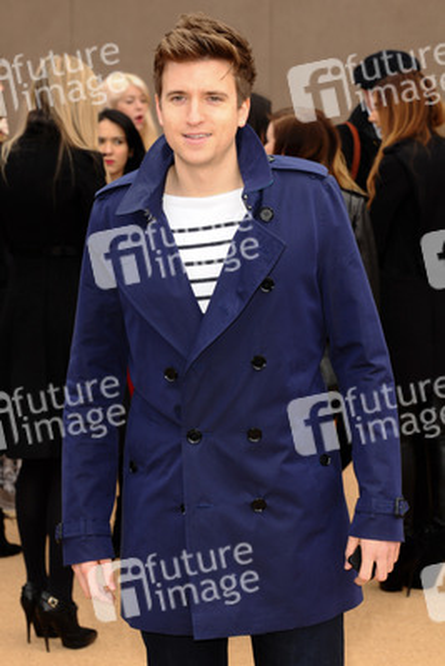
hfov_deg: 10.6
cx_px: 222
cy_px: 333
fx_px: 2390
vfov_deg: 15.9
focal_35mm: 129
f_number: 6.3
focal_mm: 86
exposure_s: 1/250
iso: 320
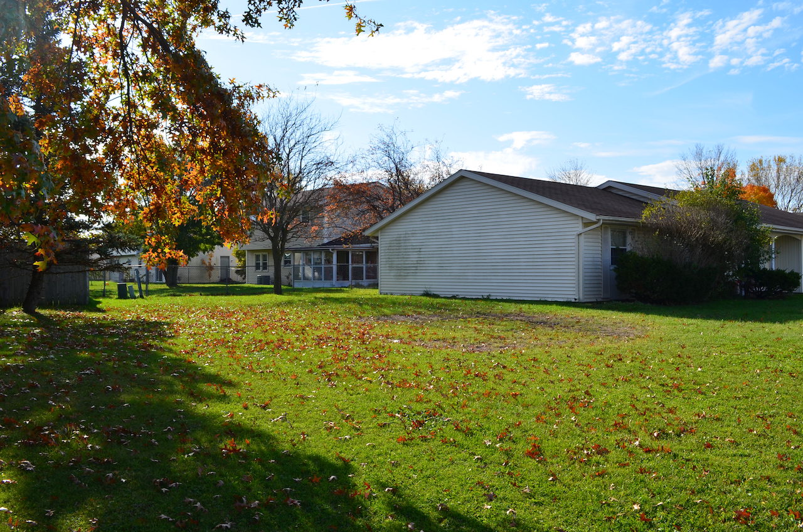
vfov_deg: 39.8
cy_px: 266
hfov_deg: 57.3
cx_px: 402
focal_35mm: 33
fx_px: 735
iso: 200
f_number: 10
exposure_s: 1/250
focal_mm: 22
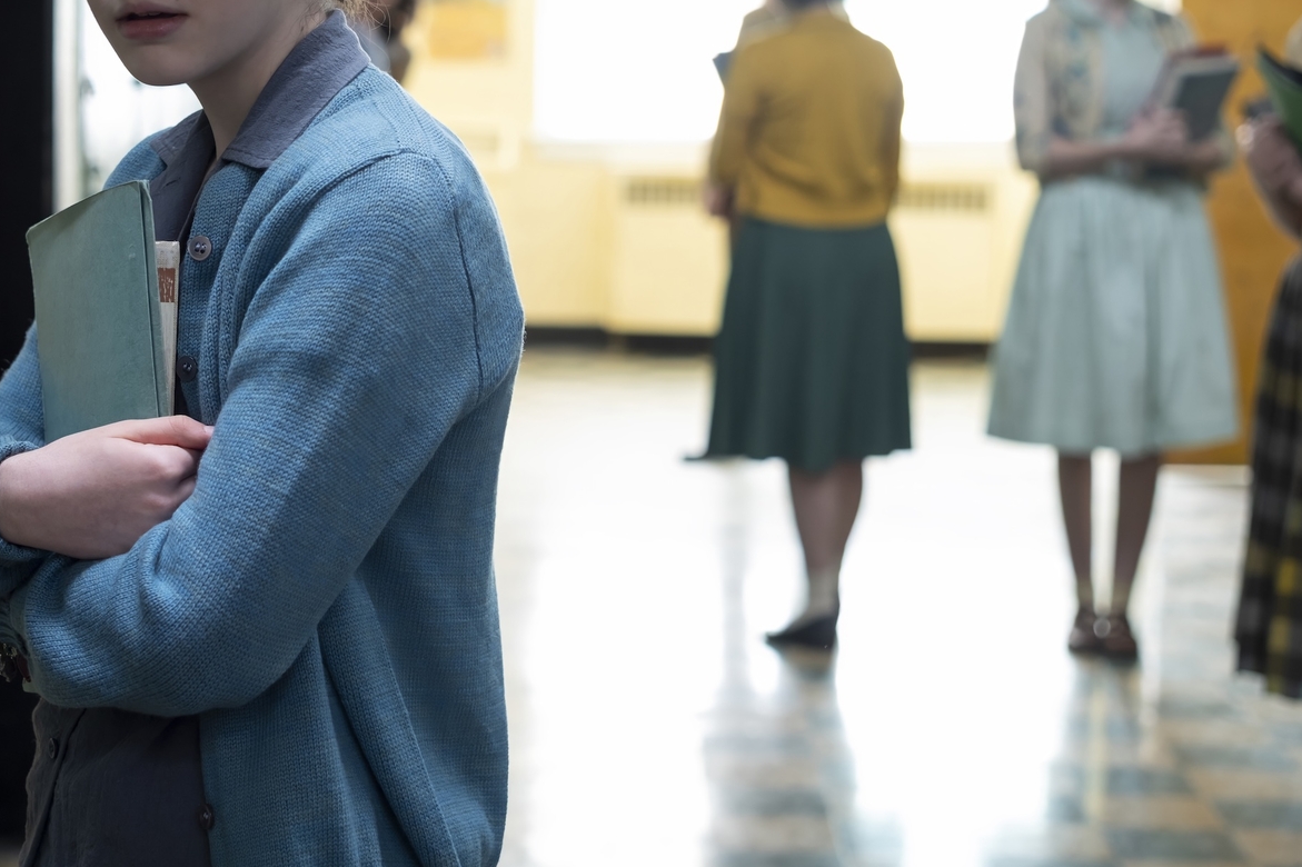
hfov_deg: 24.6
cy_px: 285
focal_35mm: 82
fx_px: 2965
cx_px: 368
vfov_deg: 16.6
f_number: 2.2
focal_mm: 33
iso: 320
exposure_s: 1/125
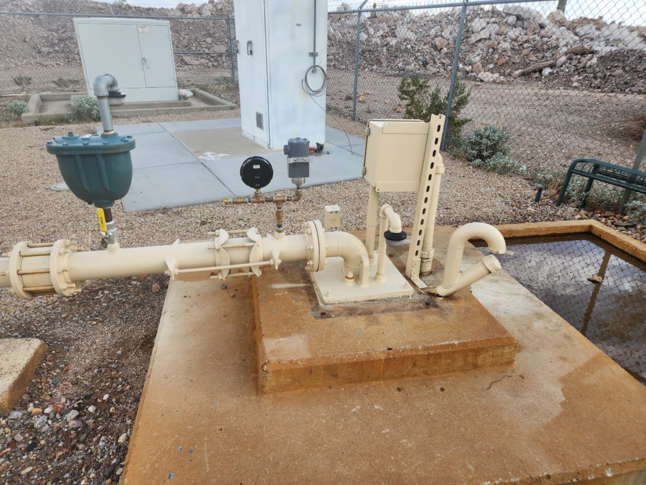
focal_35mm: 23
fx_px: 429
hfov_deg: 73.9
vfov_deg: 58.9
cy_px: 242
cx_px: 323
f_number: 1.8
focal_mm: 5.4
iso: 20
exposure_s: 1/604
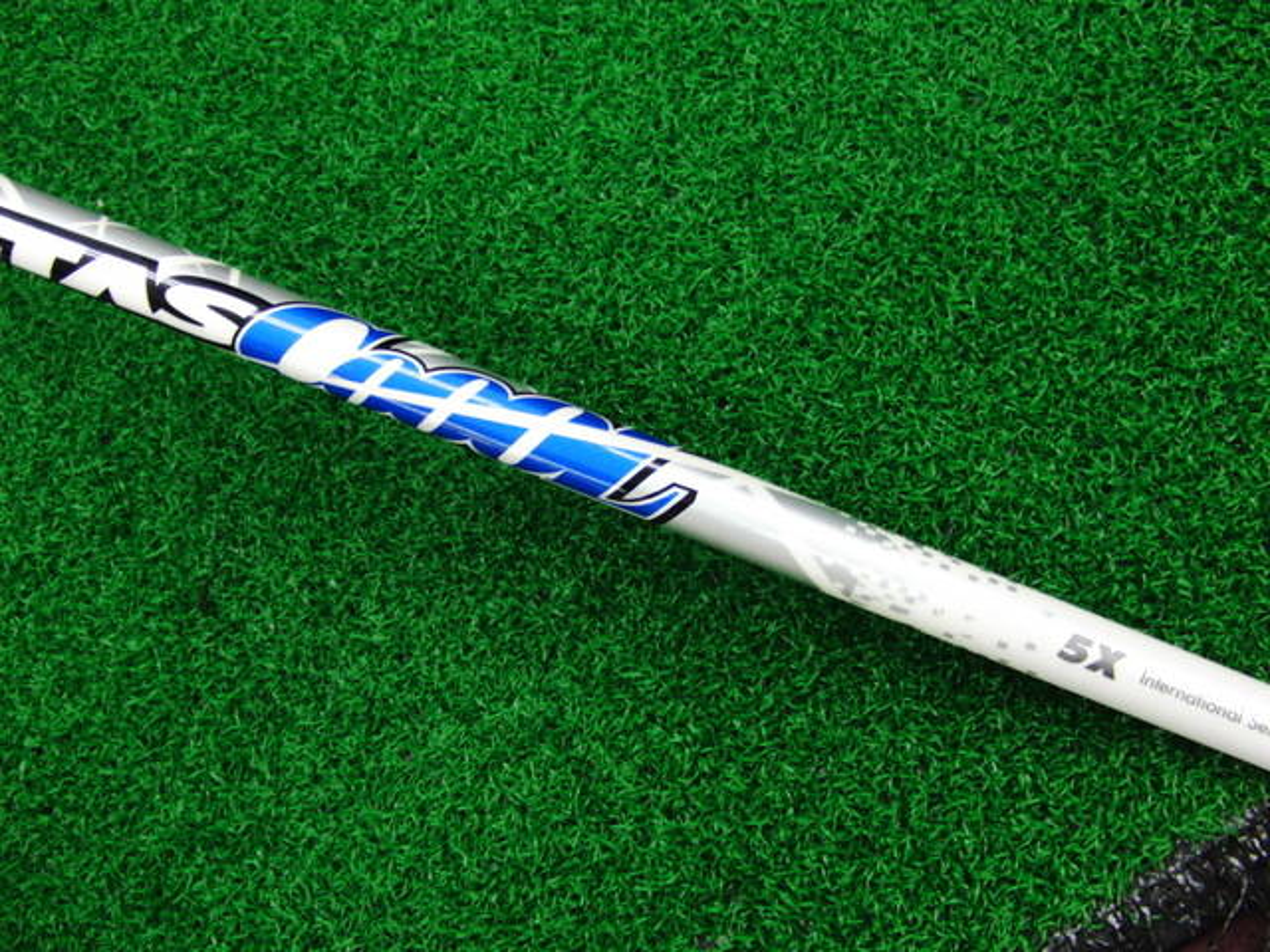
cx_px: 635
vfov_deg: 38.7
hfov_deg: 50.1
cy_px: 476
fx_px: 1357
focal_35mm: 37
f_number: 3.6
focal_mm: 6.42
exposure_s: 1/40
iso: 400
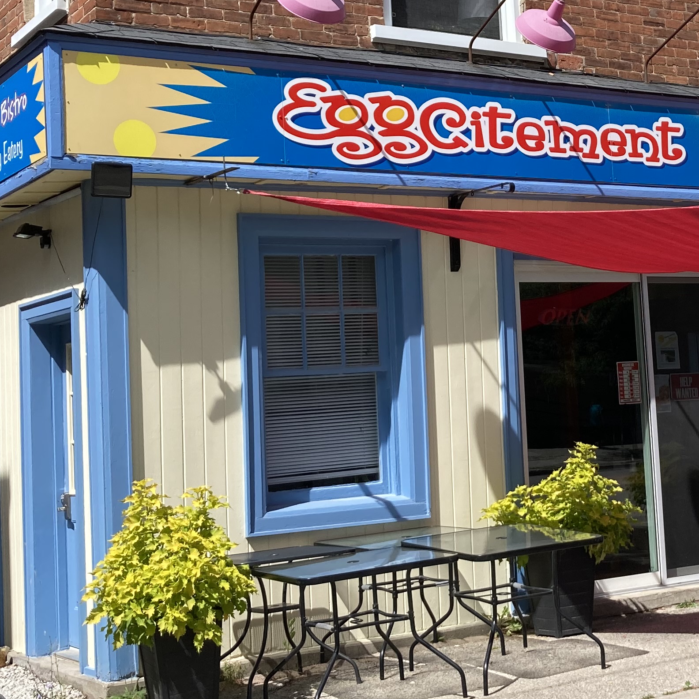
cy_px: 229
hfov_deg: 26.5
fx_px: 1439
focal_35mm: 63
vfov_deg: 27.1
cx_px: 607
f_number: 1.8
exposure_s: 1/2024
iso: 20
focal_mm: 3.99
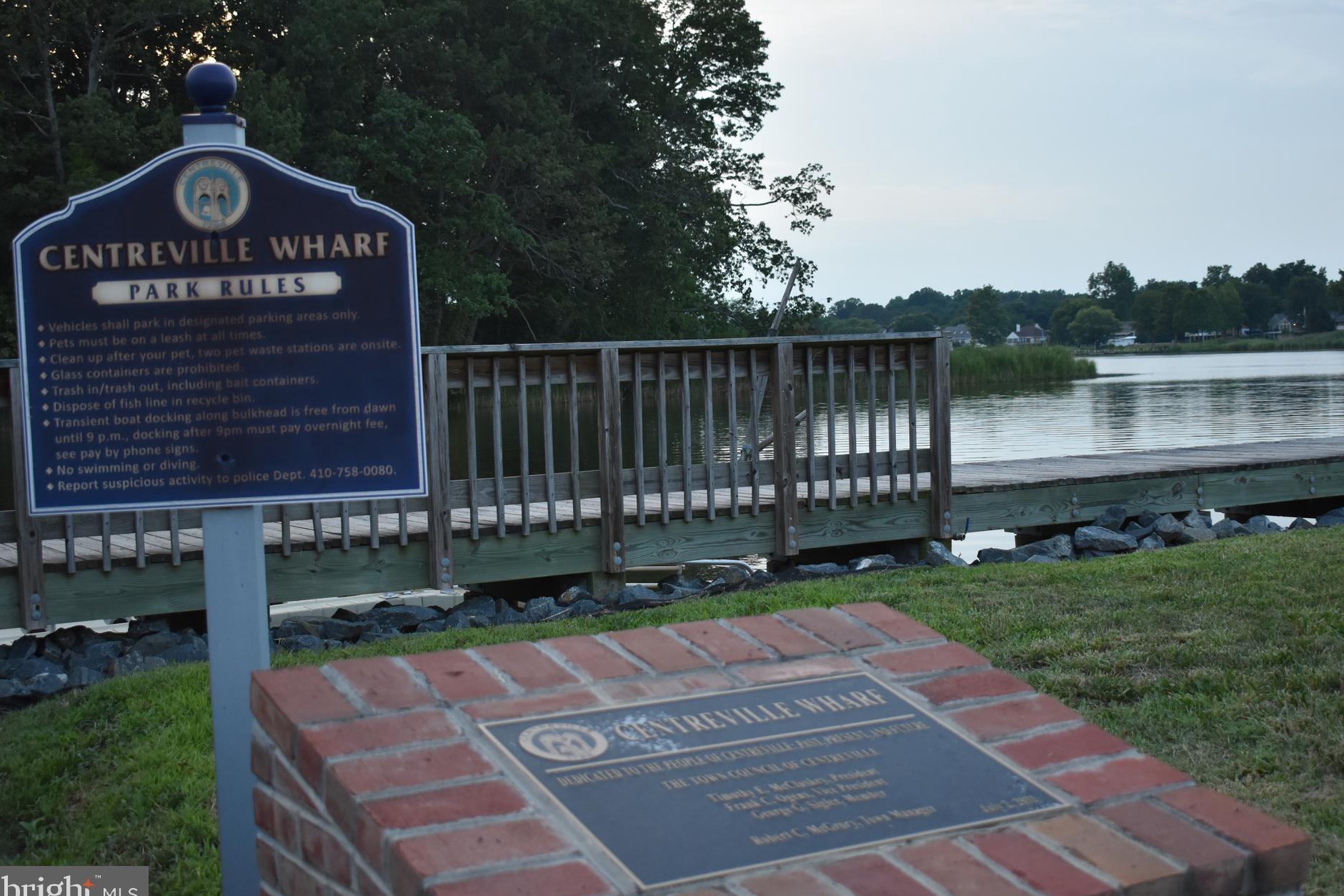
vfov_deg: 27.5
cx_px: 722
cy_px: 430
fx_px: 1829
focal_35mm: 49
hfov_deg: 40.3
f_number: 4.2
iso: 800
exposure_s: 1/200
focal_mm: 30
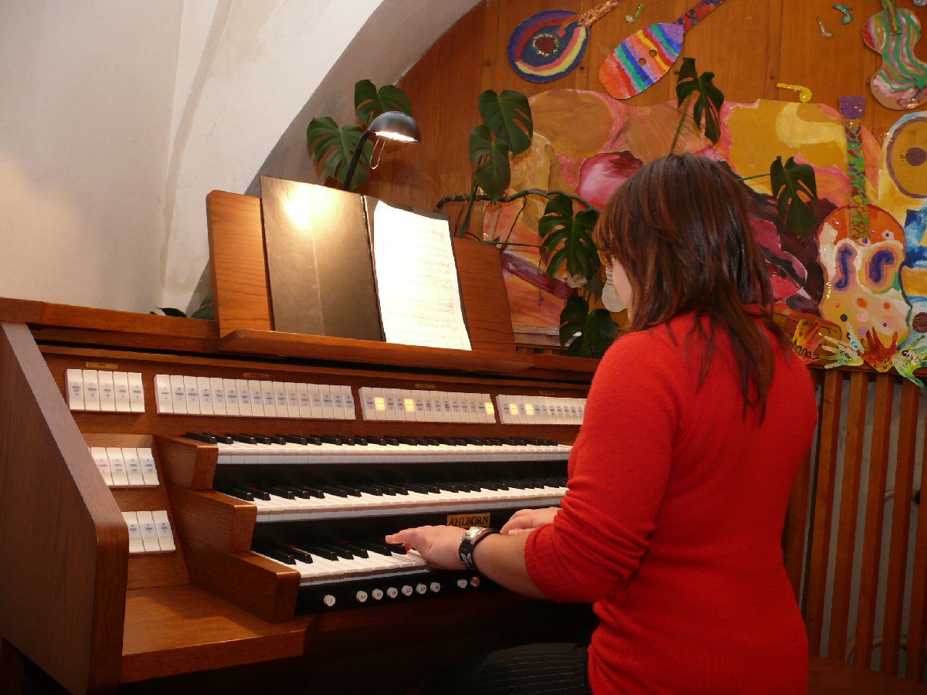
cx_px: 464
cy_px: 348
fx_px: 937
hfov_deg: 52.6
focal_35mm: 35
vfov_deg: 40.7
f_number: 2.8
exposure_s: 1/30
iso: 200
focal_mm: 7.4
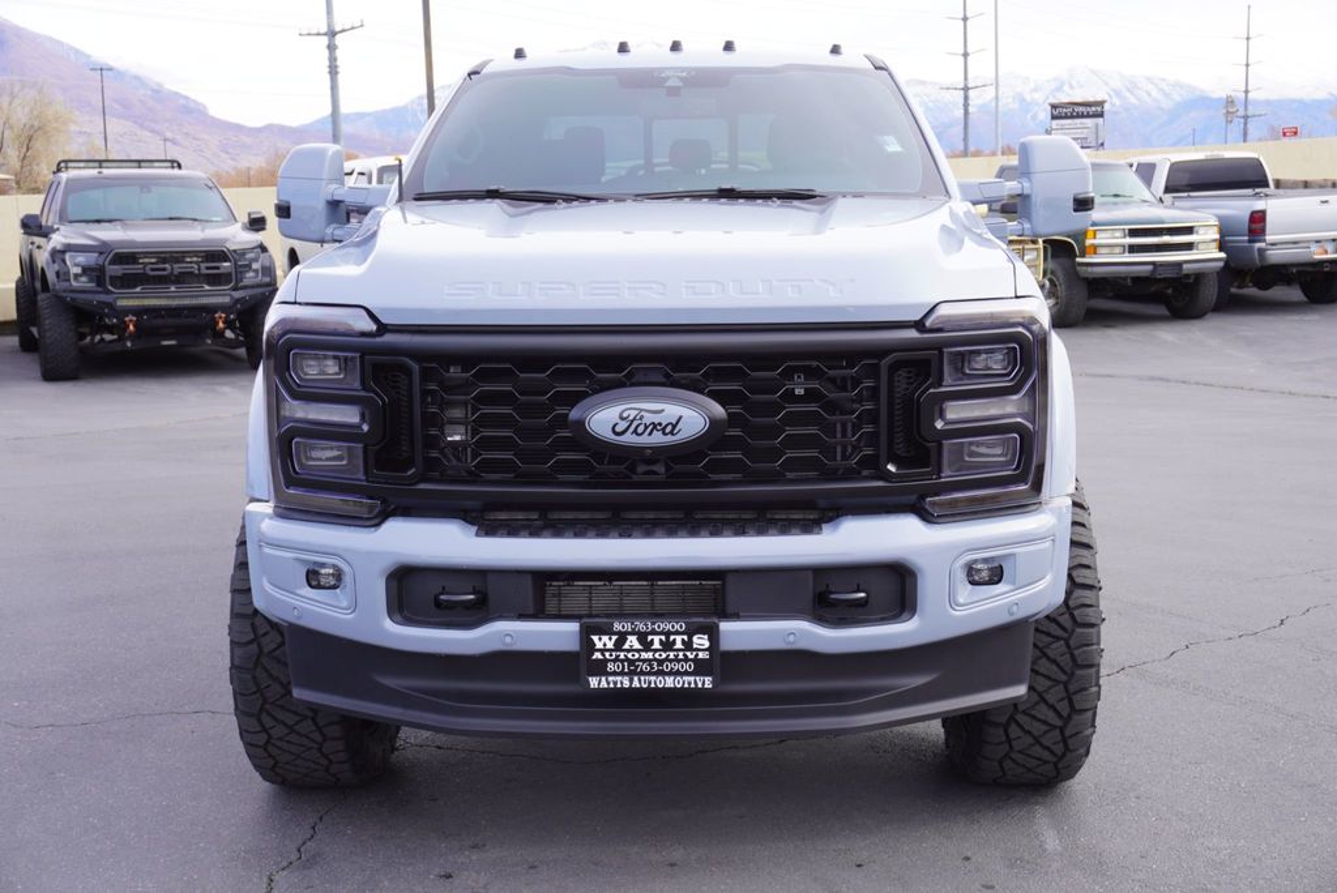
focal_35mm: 44
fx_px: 1616
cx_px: 668
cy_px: 446
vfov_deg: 30.9
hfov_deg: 44.9
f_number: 6.3
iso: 100
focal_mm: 29
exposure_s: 1/80
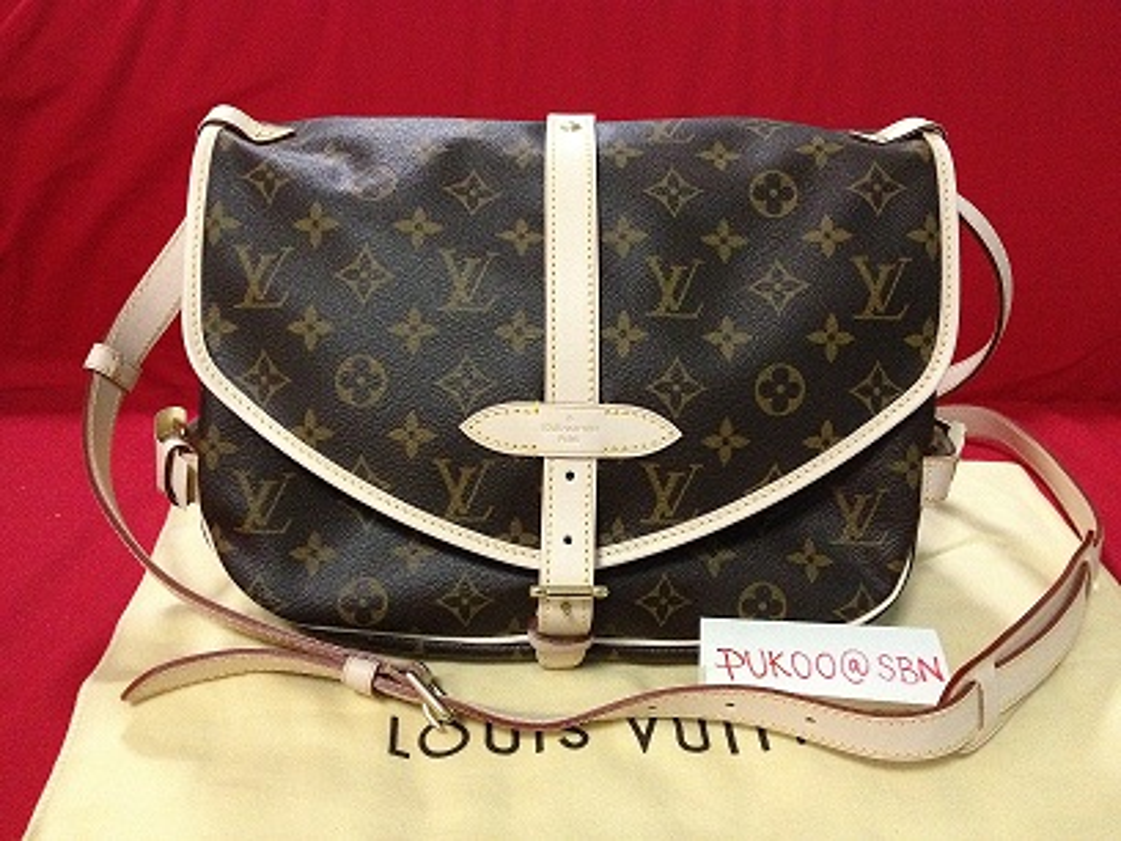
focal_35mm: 35
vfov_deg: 40.7
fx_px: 1133
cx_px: 560
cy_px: 420
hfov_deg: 52.6
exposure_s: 1/17
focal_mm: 4.28
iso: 640
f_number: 2.4
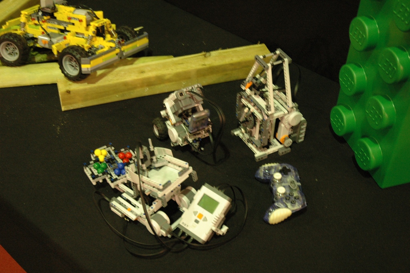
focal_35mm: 52
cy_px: 136
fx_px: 597
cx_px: 205
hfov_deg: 37.9
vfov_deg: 25.7
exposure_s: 1/10
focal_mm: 35
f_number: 5
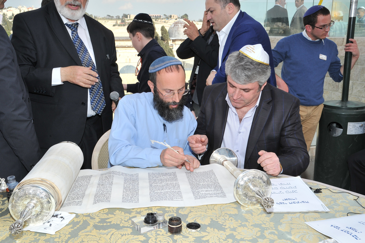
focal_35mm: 38
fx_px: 385
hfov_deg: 50.7
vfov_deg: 35.0
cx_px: 182
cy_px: 122
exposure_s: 1/250
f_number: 14
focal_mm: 38
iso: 500
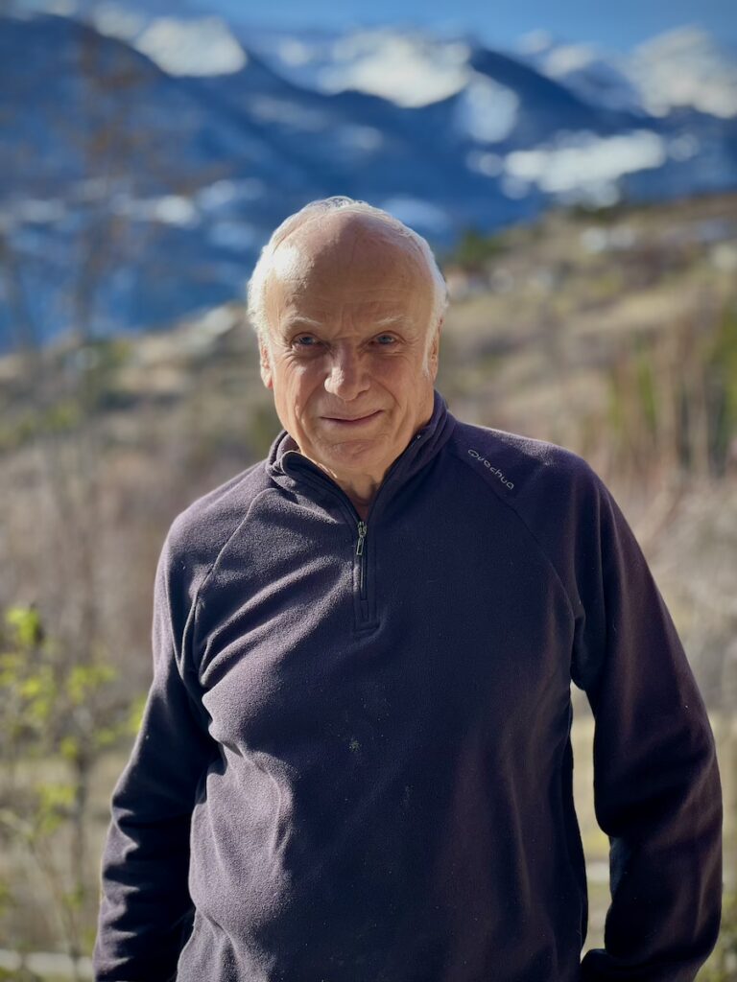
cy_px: 491
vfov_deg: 25.3
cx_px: 368
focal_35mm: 77
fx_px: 2186
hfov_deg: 19.1
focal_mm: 9
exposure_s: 1/140
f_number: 2.8
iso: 20
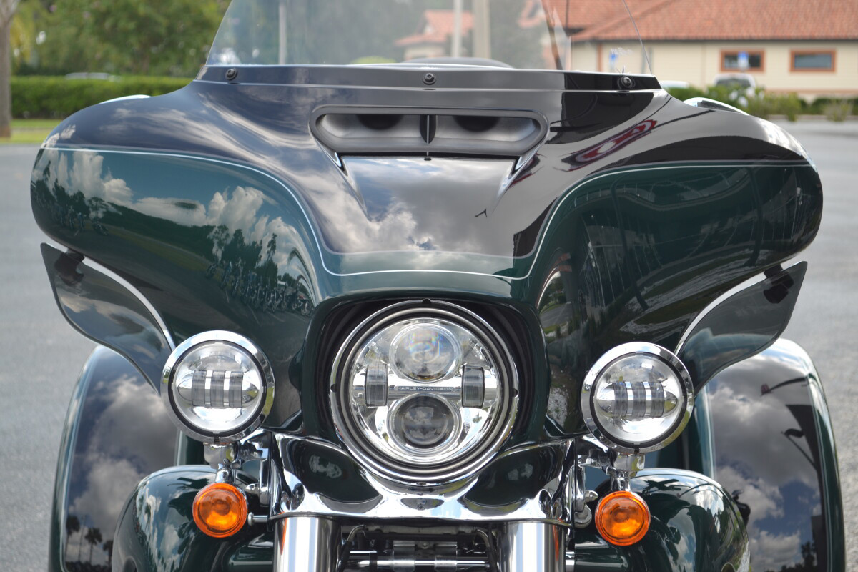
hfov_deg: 27.0
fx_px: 1787
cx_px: 429
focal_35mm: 75
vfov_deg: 18.2
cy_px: 286
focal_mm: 50
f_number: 5.6
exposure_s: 1/100
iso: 100
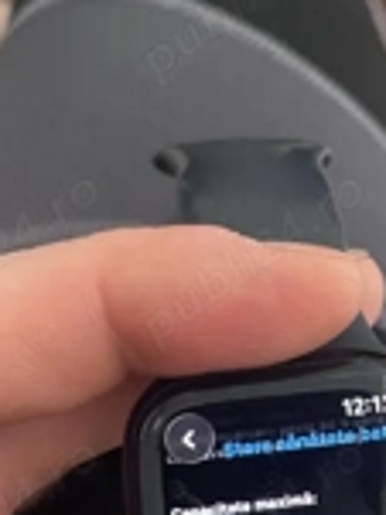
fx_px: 1027
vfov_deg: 28.1
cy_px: 300
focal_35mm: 69
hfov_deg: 21.0
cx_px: 321
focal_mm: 5.1
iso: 500
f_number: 1.6
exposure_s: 1/43
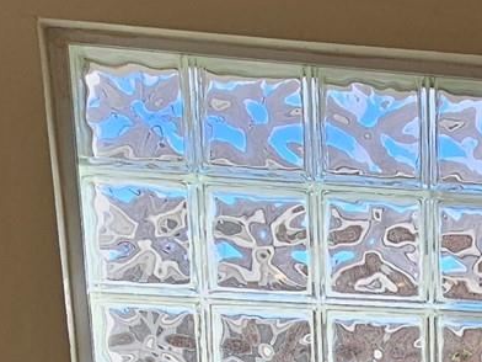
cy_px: 708
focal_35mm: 68
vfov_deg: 16.7
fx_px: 947
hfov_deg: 24.9
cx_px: 621
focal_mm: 2.2
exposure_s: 1/383
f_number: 2.2
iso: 50
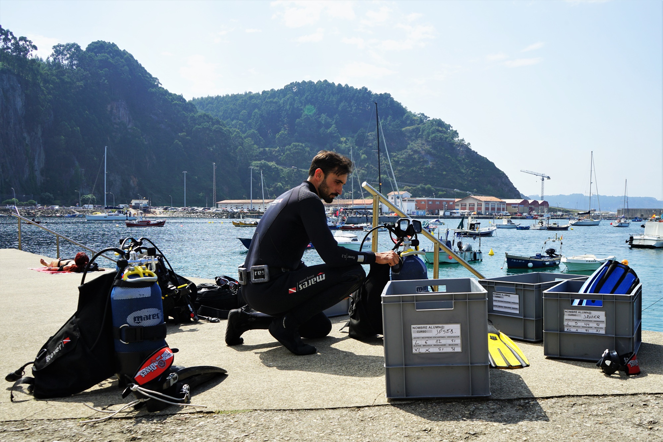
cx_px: 332
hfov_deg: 65.5
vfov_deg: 46.4
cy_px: 221
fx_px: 516
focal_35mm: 28
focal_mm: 28
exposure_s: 1/160
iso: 100
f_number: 11
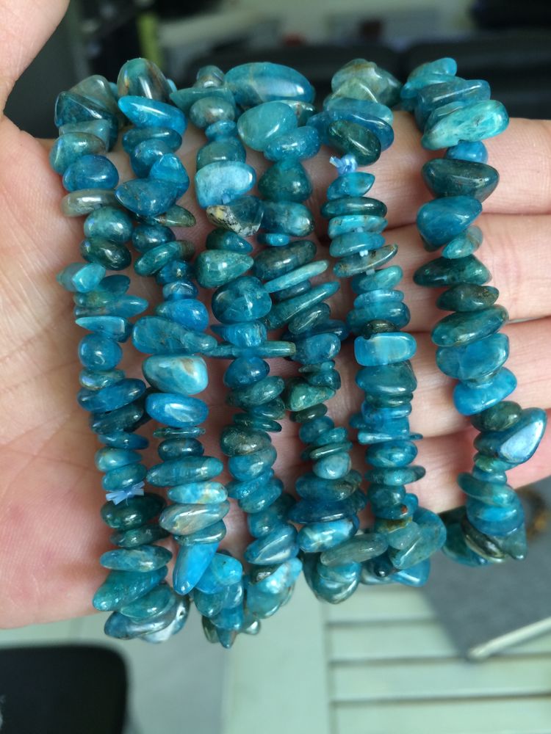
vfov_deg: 61.7
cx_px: 276
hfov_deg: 48.2
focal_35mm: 29
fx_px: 615
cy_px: 367
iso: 50
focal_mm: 4.15
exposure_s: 1/33
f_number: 2.2
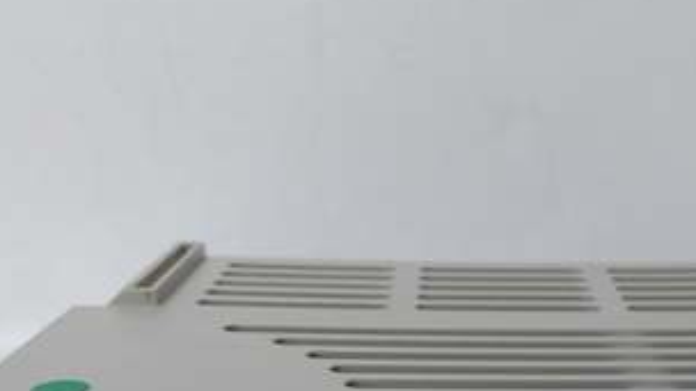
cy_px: 444
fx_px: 1070
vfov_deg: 19.7
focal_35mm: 58
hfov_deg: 35.1
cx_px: 533
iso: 182
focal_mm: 3.79
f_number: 2
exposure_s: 1/33
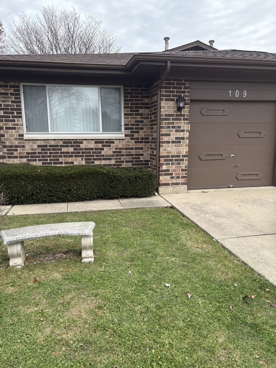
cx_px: 138
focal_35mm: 26
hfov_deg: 53.1
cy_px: 184
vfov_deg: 67.3
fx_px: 276
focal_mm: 5.96
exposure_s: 1/731
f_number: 1.6
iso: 64
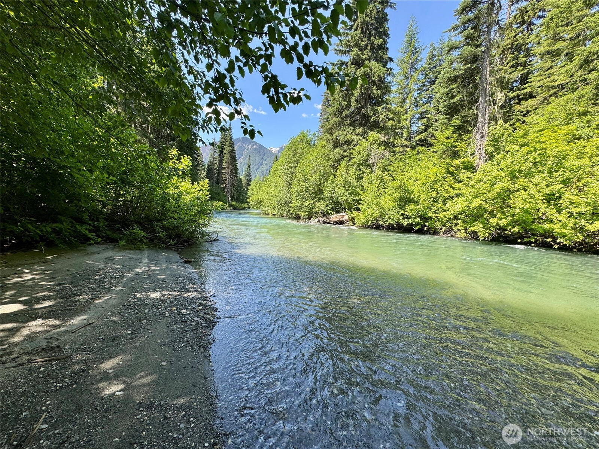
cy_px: 224
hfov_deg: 102.1
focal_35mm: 14
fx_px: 242
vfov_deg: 85.7
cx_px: 300
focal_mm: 2.22
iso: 40
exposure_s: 1/392
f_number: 2.2
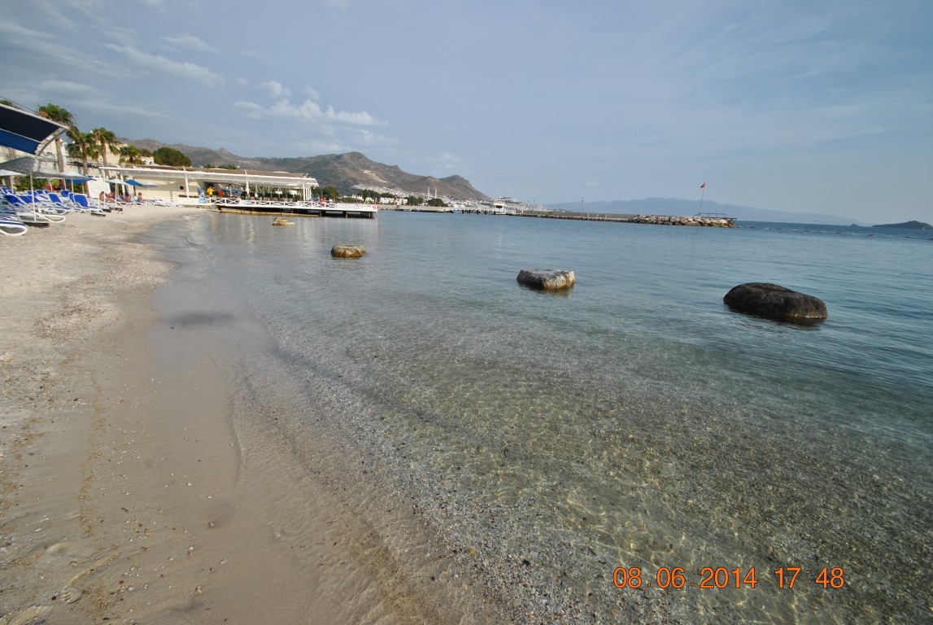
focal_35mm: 15
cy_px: 312
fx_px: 389
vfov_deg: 77.5
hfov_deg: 100.3
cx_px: 466
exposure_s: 1/320
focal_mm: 10
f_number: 9
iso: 100
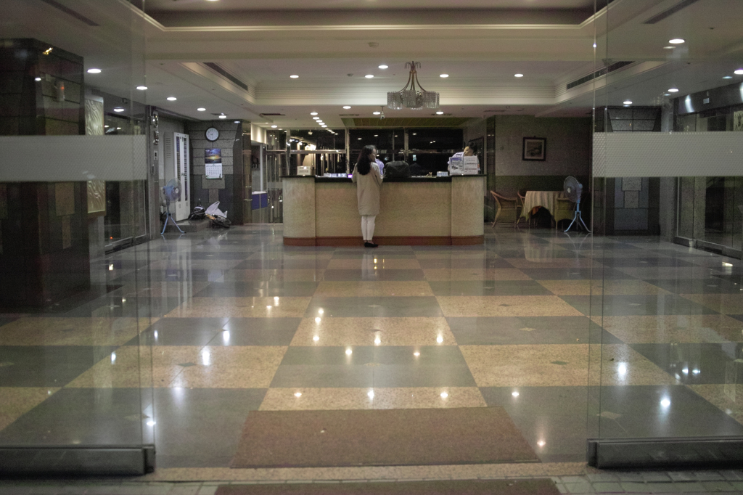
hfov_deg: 47.4
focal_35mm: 41
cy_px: 248
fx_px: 846
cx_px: 372
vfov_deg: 32.6
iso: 800
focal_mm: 24.2
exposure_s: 1/40
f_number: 2.8
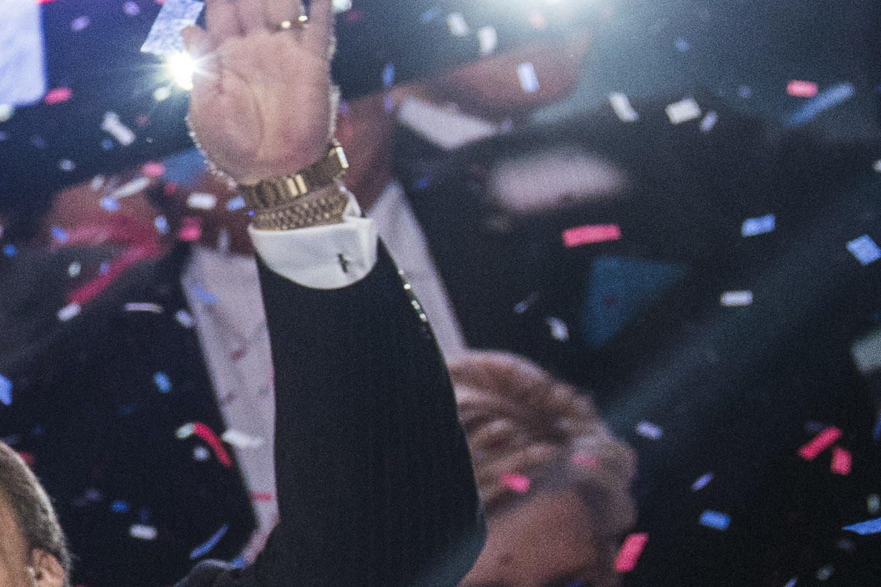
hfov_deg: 12.4
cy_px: 534
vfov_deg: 9.2
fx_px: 3646
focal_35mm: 149
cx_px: -791
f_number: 4
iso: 2000
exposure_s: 1/500
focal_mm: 26
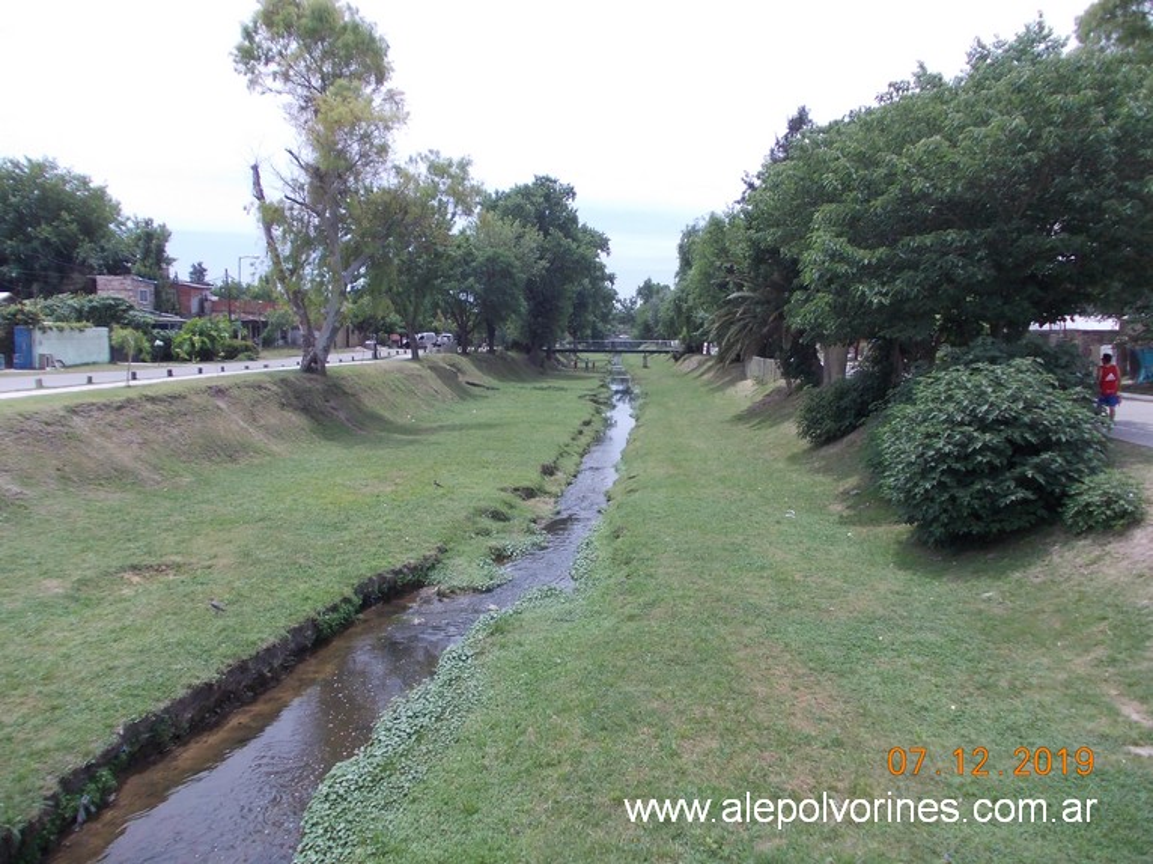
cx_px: 576
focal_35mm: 28
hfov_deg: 63.5
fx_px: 932
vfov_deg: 49.7
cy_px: 432
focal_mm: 4
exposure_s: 1/250
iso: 80
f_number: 5.4
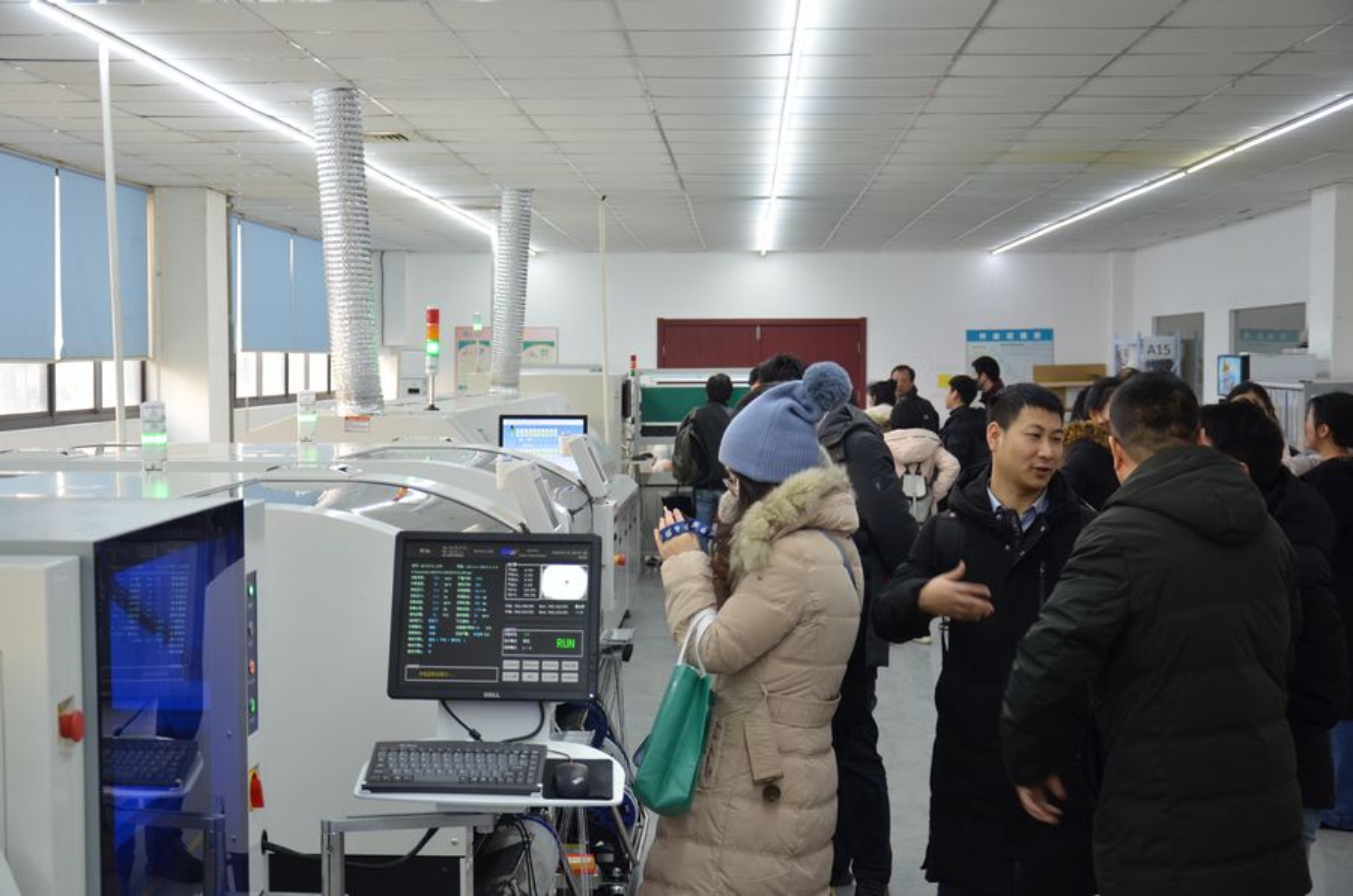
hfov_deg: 37.9
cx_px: 676
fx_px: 1969
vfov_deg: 25.6
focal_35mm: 52
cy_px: 448
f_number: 4.5
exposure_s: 1/50
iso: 640
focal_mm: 35
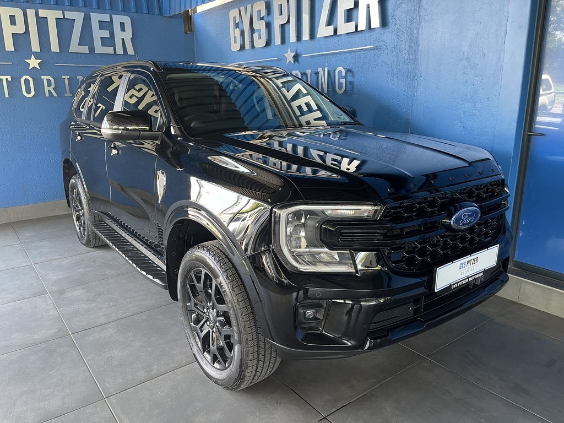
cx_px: 282
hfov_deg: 69.4
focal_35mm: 25
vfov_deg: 54.9
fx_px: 407
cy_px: 212
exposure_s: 1/50
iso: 125
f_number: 1.6
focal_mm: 5.1
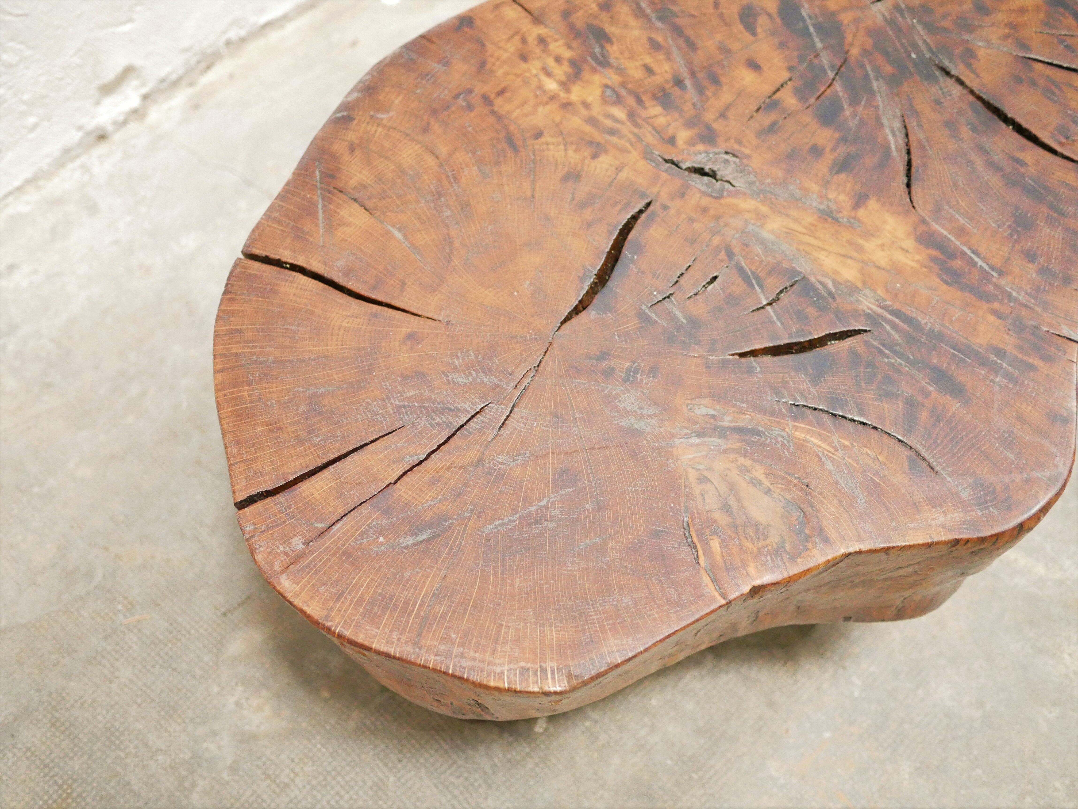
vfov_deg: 36.0
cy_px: 404
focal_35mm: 40
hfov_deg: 46.8
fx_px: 1246
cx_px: 539
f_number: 1.7
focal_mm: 20
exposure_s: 1/60
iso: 2000
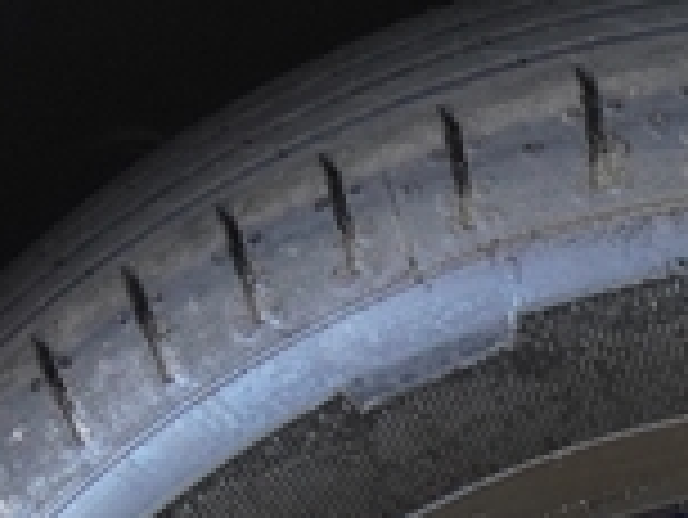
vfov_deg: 3.8
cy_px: 1187
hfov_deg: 5.1
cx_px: 823
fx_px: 7678
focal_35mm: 386
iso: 800
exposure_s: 1/80
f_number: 4
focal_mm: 40
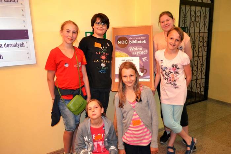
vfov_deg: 47.9
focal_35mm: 27
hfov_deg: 67.4
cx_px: 116
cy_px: 77
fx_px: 173
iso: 2500
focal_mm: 18
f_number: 3.5
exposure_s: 1/60
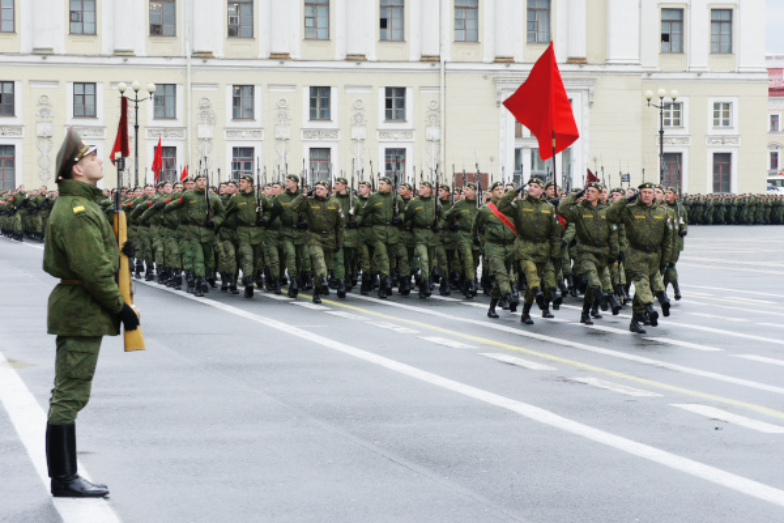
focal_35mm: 82
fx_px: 1797
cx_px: 392
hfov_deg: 24.6
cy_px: 262
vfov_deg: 16.6
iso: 200
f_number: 10
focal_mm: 55
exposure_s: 1/125
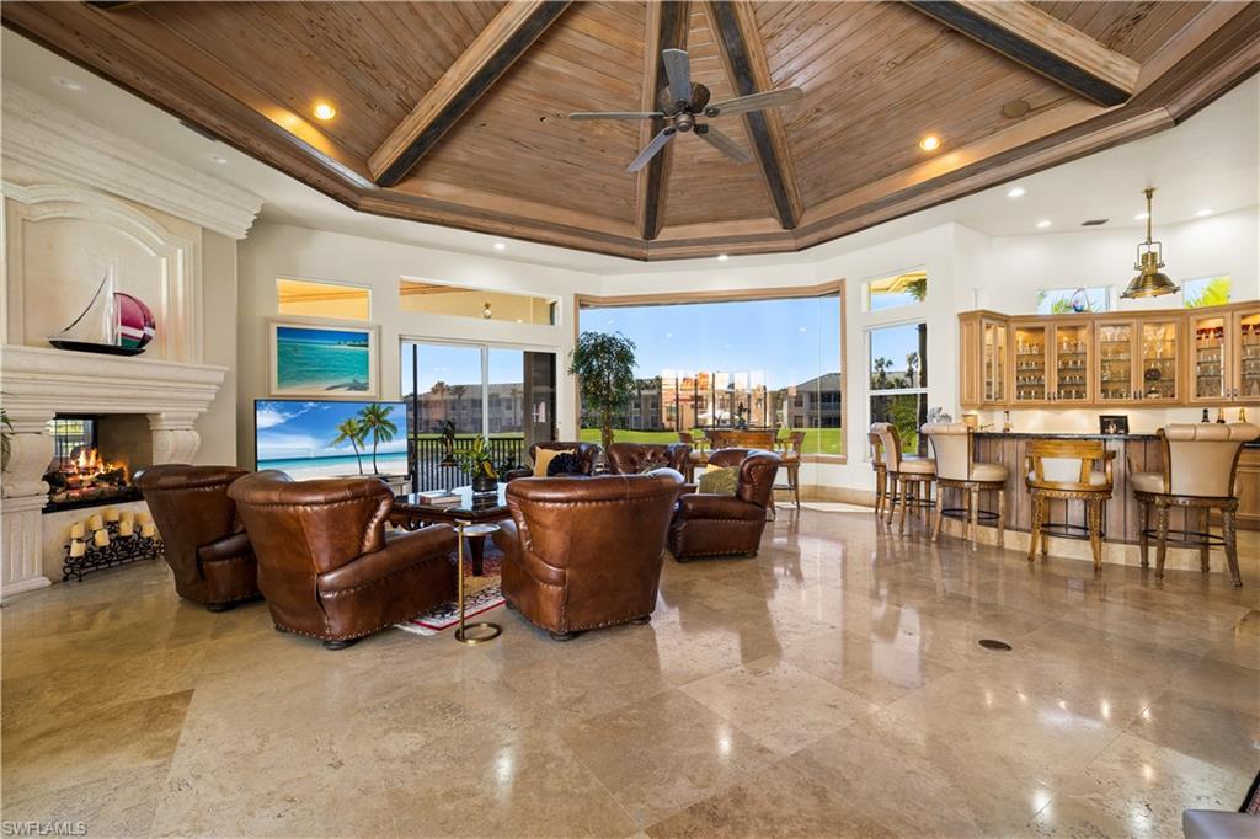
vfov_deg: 77.3
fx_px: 525
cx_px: 630
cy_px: 420
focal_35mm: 15
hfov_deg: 100.4
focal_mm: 15
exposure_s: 1/4
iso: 400
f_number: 8
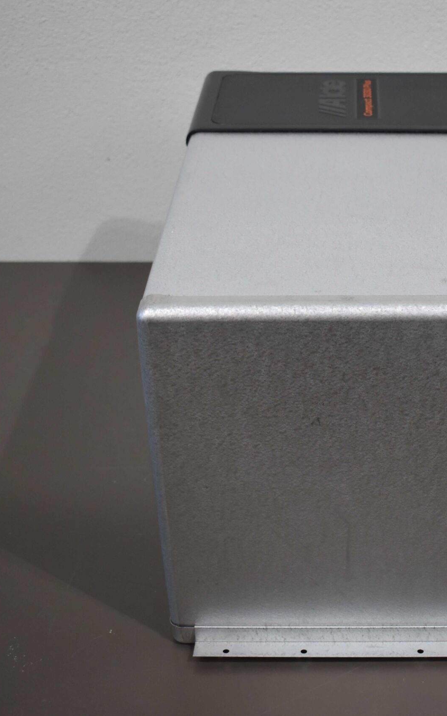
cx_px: 372
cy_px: 358
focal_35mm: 60
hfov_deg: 21.3
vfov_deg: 34.0
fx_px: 1169
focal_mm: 26
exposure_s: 1/250
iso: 640
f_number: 4
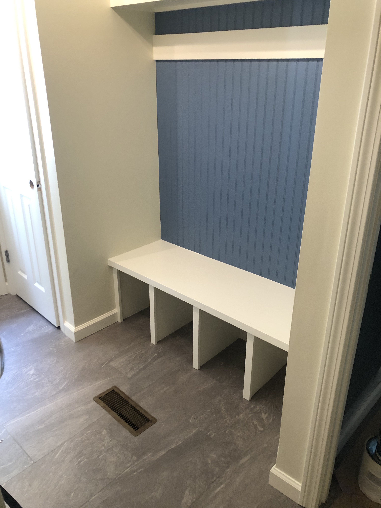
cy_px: 254
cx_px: 190
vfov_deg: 63.4
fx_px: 411
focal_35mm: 28
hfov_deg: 49.7
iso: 50
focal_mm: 3.99
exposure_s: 1/15
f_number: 1.8
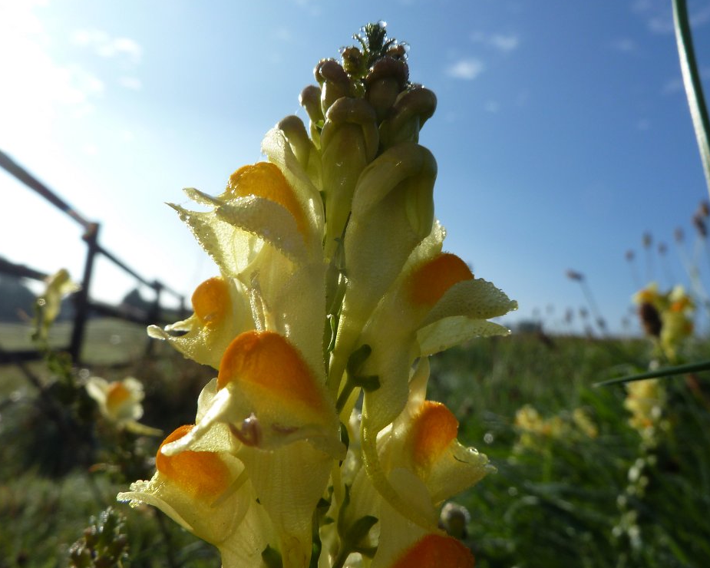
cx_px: 346
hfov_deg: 64.1
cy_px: 290
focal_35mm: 27
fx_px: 567
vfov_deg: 53.2
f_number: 5
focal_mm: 4.1
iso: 80
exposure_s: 1/400
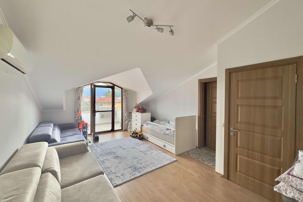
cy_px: 99
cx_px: 151
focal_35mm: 15
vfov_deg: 77.3
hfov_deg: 100.4
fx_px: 126
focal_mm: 2.22
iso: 50
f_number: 2.2
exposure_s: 1/99
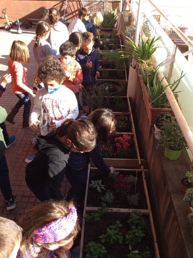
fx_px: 246
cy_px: 126
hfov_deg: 42.9
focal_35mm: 33
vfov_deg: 55.4
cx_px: 97
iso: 32
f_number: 2.4
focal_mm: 3.3
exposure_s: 1/329
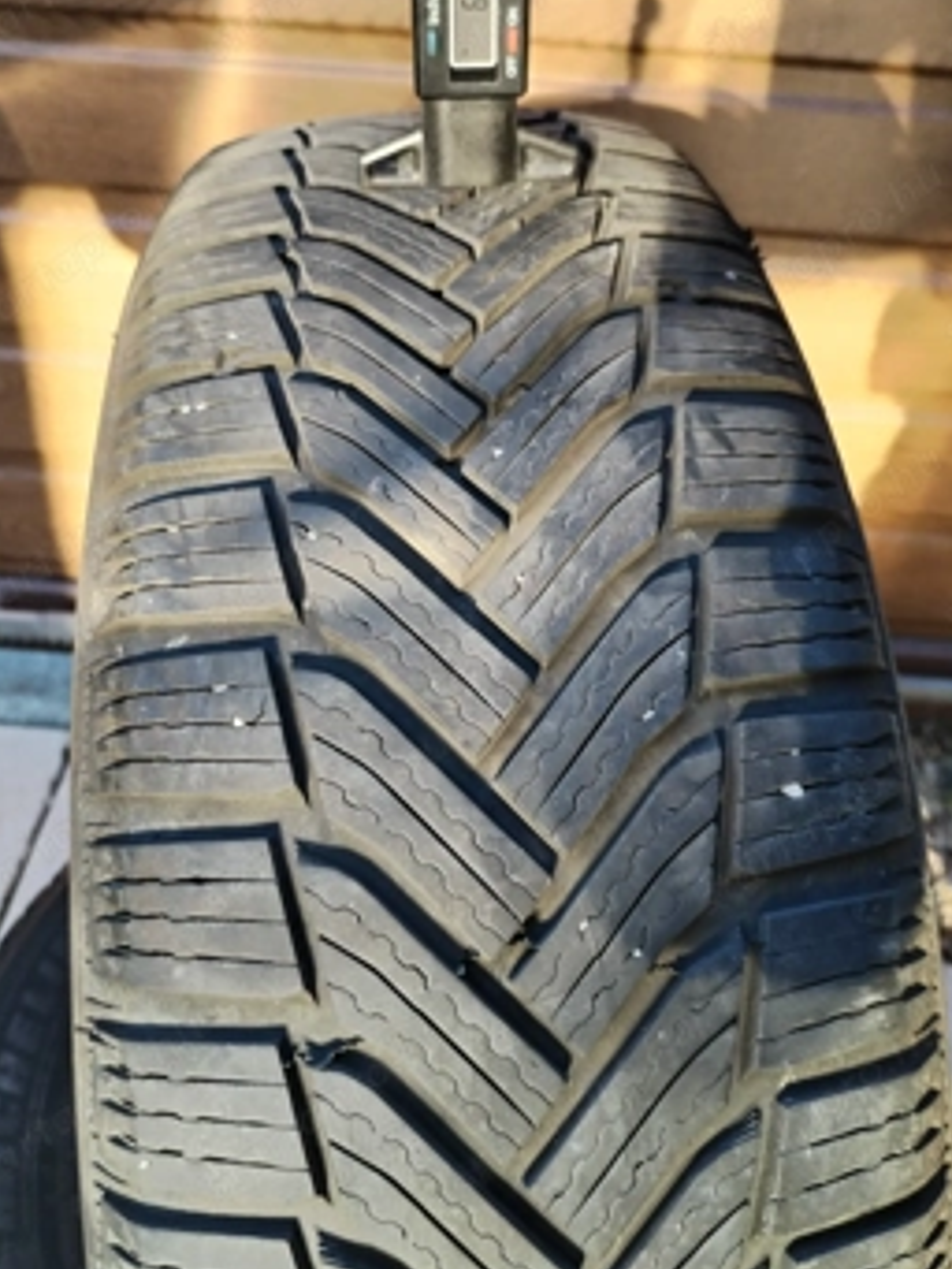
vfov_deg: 53.9
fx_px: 1246
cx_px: 472
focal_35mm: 34
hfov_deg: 41.8
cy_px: 599
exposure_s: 1/100
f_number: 1.8
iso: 241
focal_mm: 4.75
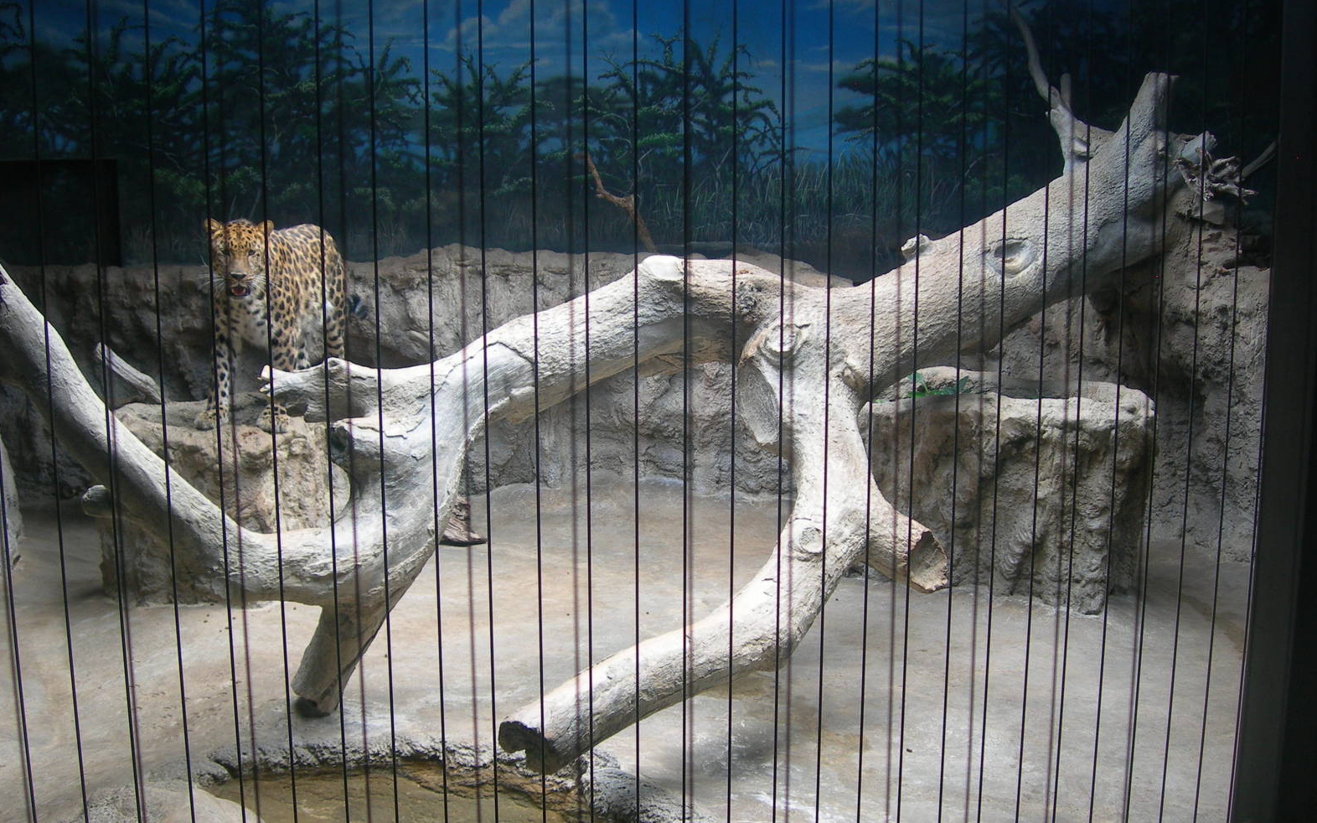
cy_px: 487
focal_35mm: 41
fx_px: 1471
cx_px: 653
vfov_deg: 31.2
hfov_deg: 48.2
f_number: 2.8
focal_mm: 7.8
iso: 50
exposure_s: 1/100
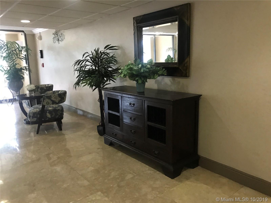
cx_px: 136
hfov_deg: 63.4
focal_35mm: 28
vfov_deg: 49.7
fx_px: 219
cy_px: 102
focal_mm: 3.99
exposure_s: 1/15
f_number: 1.8
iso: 80
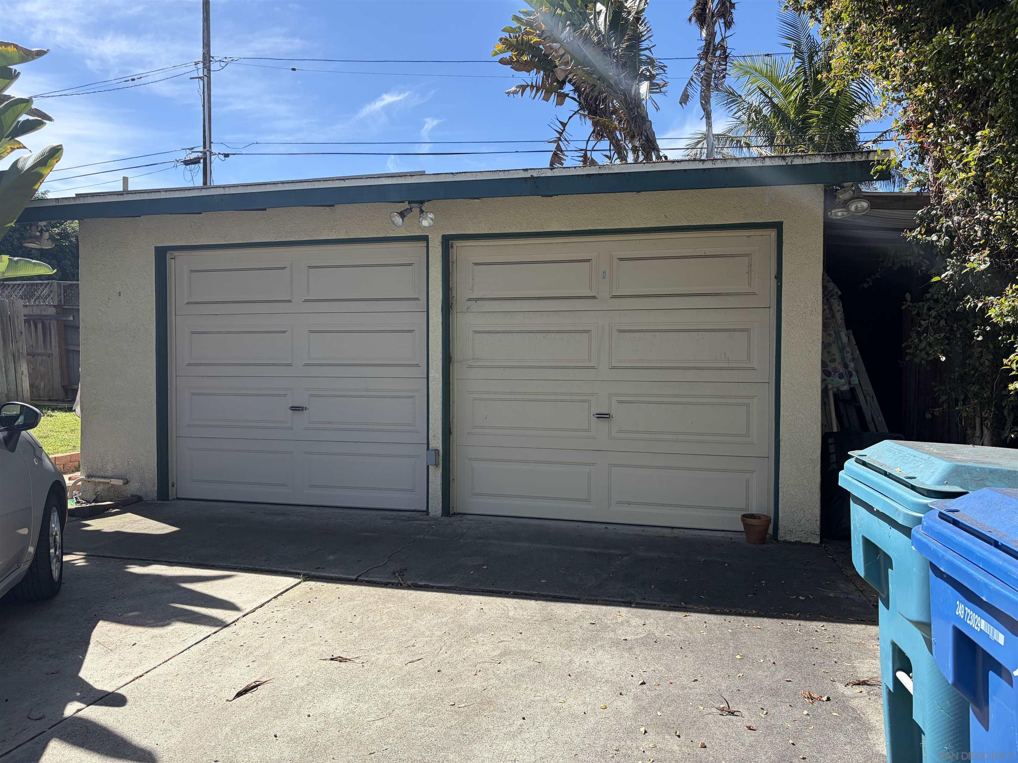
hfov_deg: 67.3
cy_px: 382
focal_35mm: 26
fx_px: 765
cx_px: 509
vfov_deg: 53.1
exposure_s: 1/1953
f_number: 1.6
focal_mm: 5.96
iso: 50
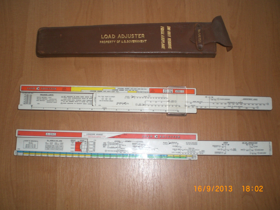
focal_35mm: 38
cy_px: 105
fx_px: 307
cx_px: 140
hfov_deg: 49.0
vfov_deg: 37.7
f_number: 3.1
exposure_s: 1/60
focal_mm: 6.3
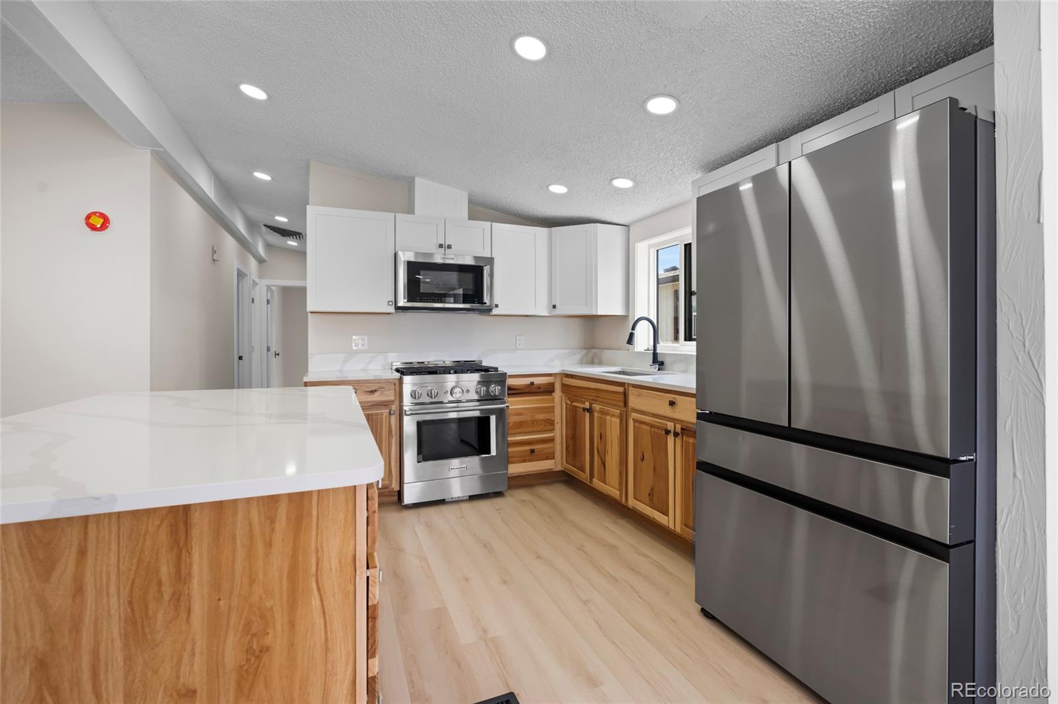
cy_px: 352
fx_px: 470
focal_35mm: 16
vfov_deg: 73.7
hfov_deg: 96.8
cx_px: 529
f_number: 8
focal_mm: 16
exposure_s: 1/125
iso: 200
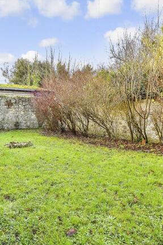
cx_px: 77
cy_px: 123
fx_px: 258
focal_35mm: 38
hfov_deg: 35.0
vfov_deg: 50.7
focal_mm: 17
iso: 160
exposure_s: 1/20
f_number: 8
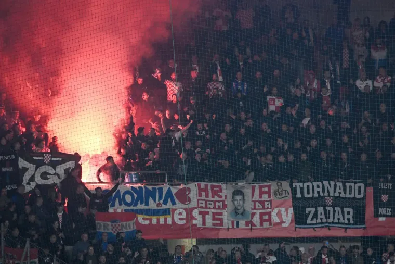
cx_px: 198
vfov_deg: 3.4
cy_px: 132
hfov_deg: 5.2
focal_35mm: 400
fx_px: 4389
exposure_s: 1/2500
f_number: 4
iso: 4000
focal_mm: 400
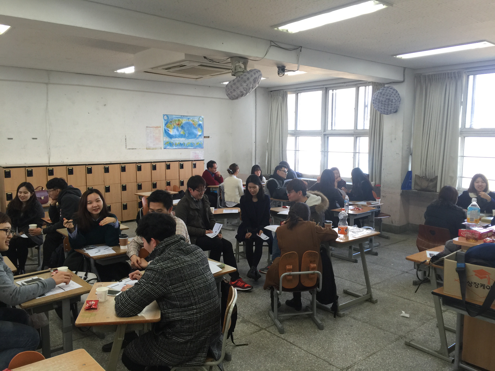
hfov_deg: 61.7
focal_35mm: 29
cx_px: 248
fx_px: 415
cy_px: 186
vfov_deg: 48.2
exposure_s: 1/40
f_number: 2.2
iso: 32
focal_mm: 4.15
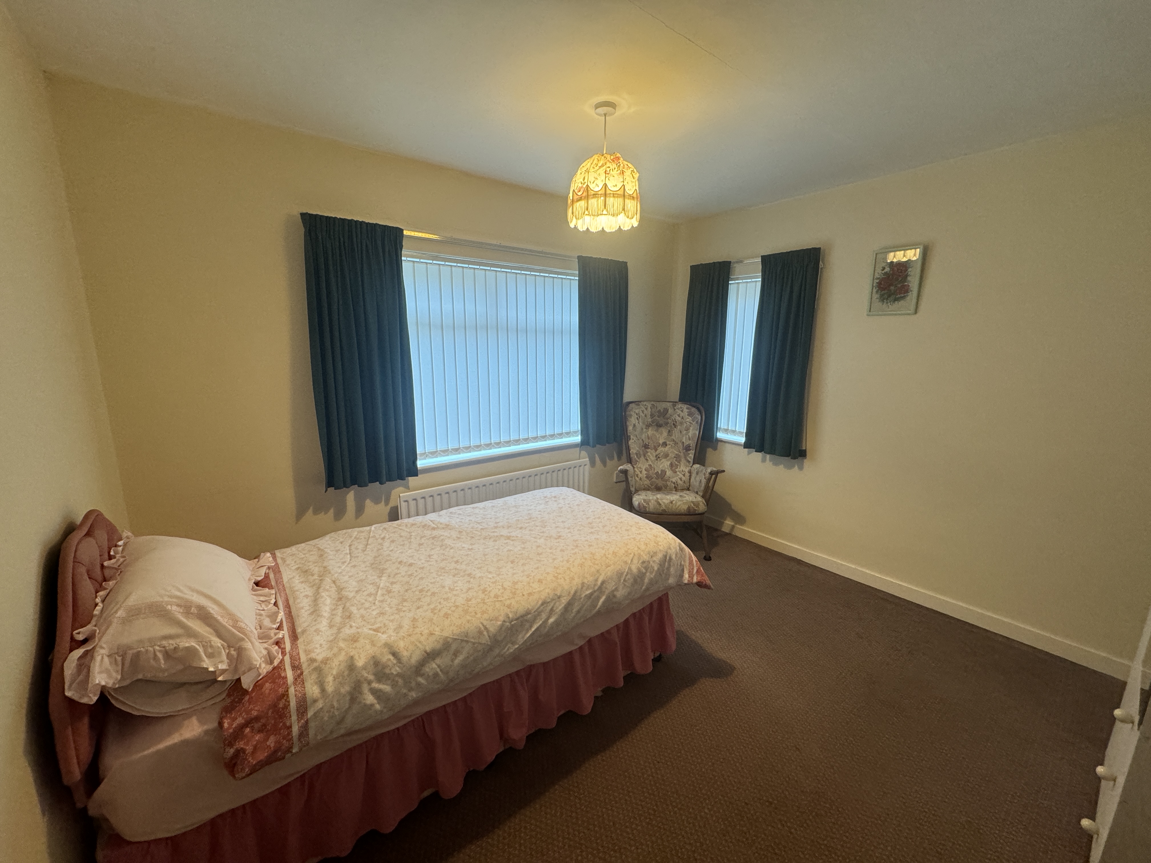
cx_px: 576
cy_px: 432
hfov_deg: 102.1
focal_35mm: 14
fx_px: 466
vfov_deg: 85.7
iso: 250
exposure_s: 1/100
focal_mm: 2.22
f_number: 2.2
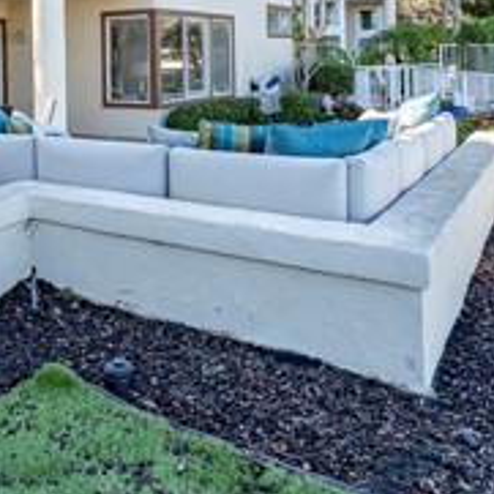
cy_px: 53
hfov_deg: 41.6
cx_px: 126
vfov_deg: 39.8
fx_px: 630
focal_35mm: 39
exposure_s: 1/200
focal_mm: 13
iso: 125
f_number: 5.6
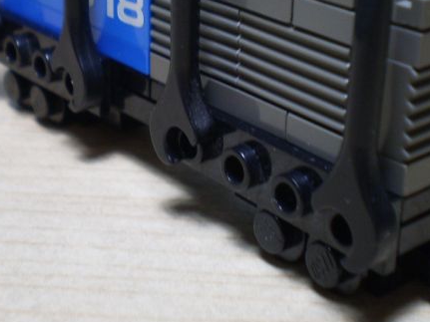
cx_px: 228
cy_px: 70
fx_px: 969
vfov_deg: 18.7
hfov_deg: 25.0
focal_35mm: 78
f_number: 3.5
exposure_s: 1/20
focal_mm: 7.4
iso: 125
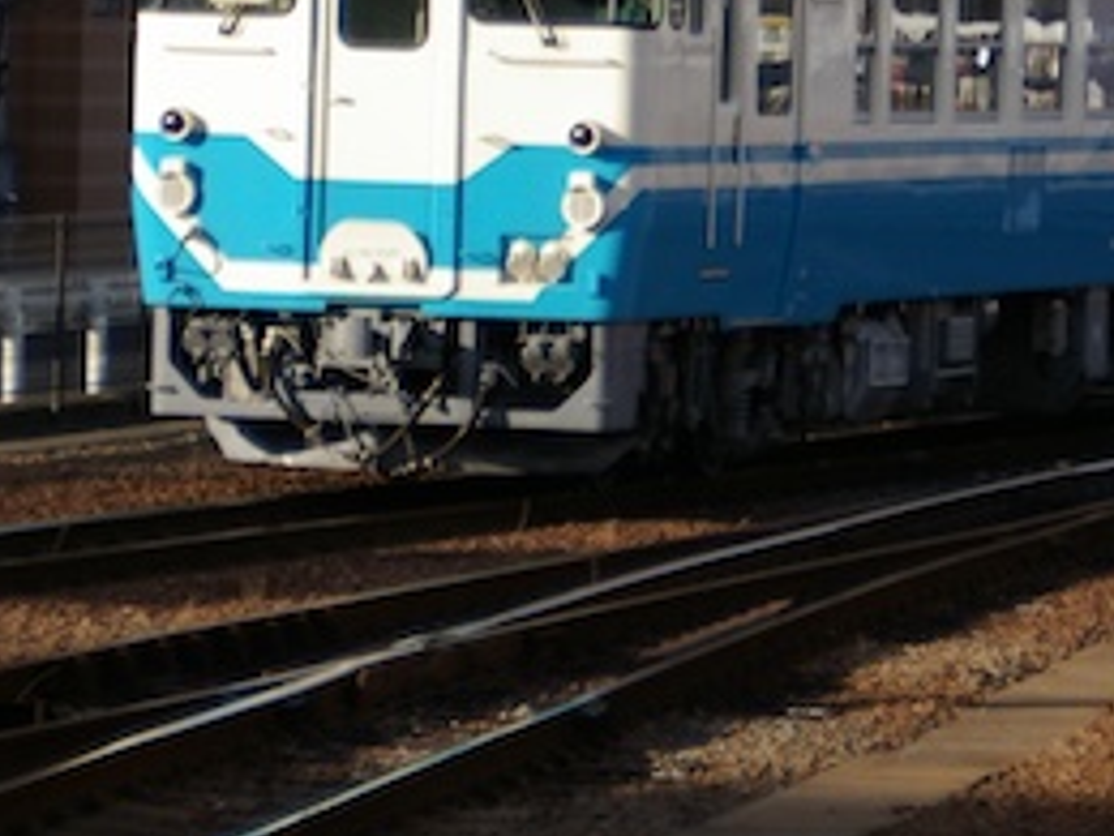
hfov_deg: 5.7
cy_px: 144
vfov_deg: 4.3
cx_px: 1058
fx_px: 11235
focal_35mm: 349
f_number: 5.6
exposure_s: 1/1000
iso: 400
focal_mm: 105
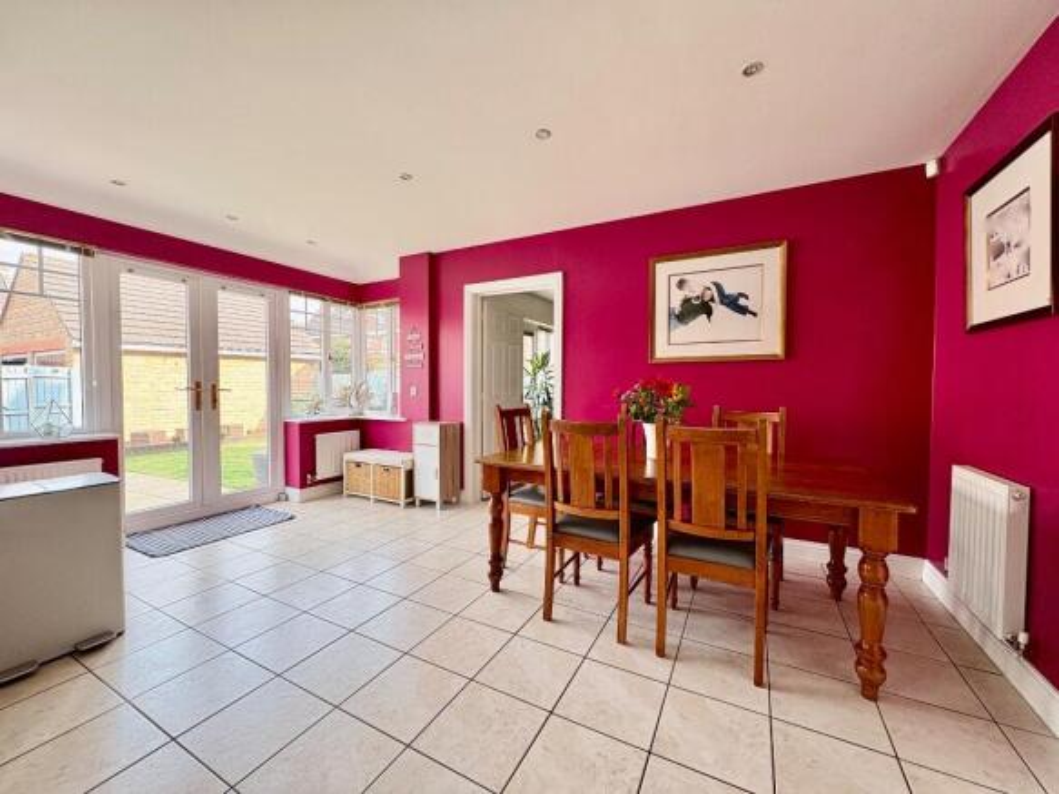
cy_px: 397
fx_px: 428
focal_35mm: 14
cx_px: 530
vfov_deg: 85.7
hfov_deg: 102.1
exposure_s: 1/99
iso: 125
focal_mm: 2.22
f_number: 2.2
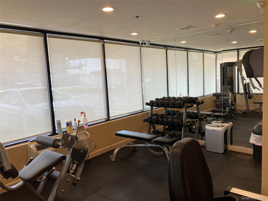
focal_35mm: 28
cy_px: 100
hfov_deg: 63.4
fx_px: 217
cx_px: 134
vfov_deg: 49.7
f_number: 1.8
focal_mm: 3.99
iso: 64
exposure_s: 1/120
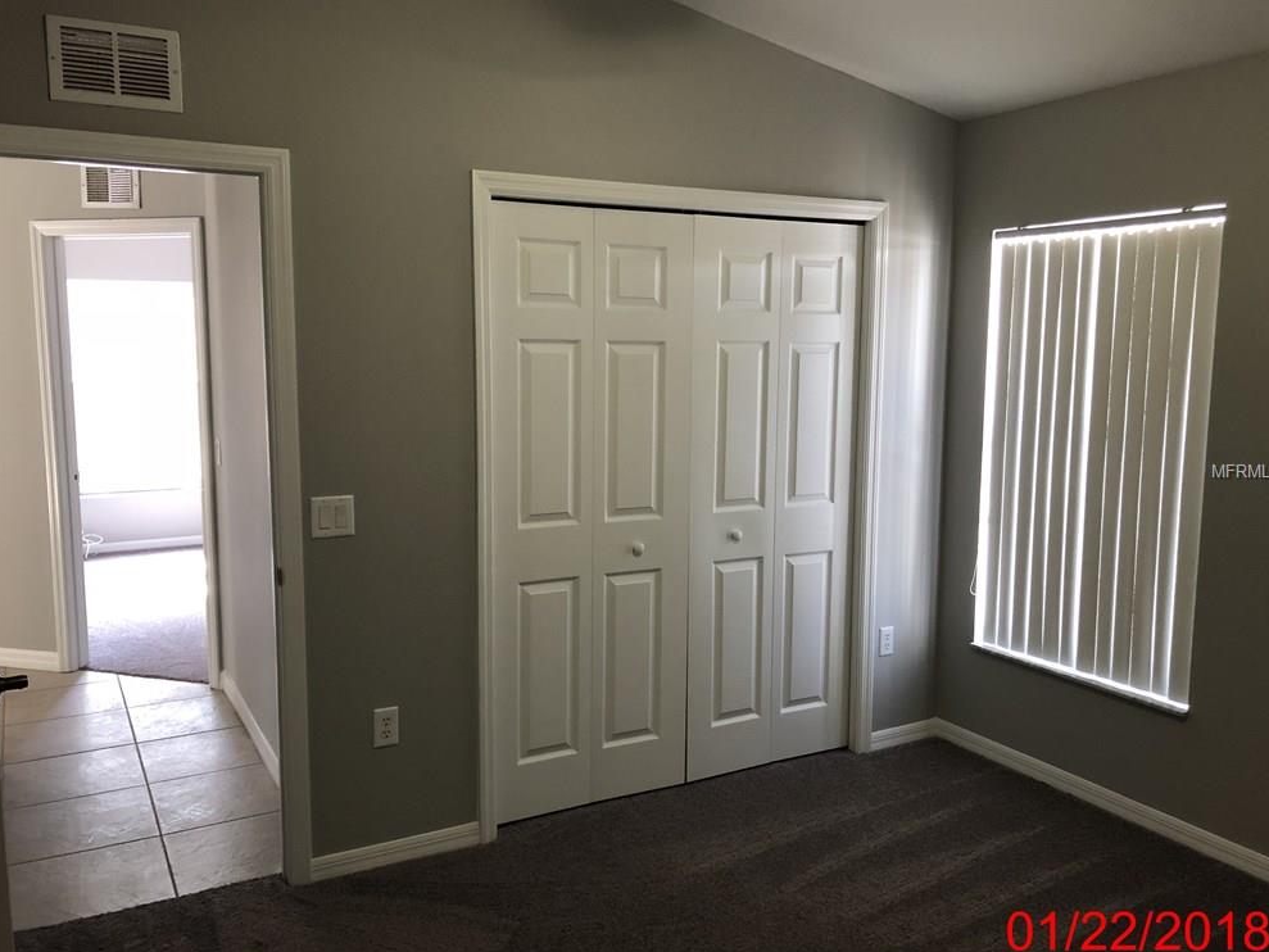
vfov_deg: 48.2
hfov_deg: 61.7
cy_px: 472
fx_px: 1063
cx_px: 633
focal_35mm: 29
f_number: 1.8
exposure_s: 1/15
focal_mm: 3.99
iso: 50
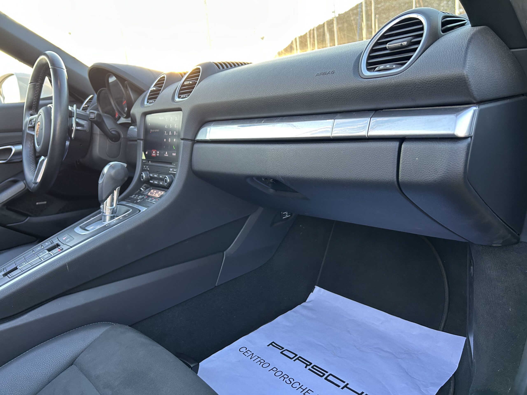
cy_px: 198
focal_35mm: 26
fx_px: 396
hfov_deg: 67.3
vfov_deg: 53.1
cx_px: 264
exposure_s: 1/99
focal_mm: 5.7
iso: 125
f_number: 1.5
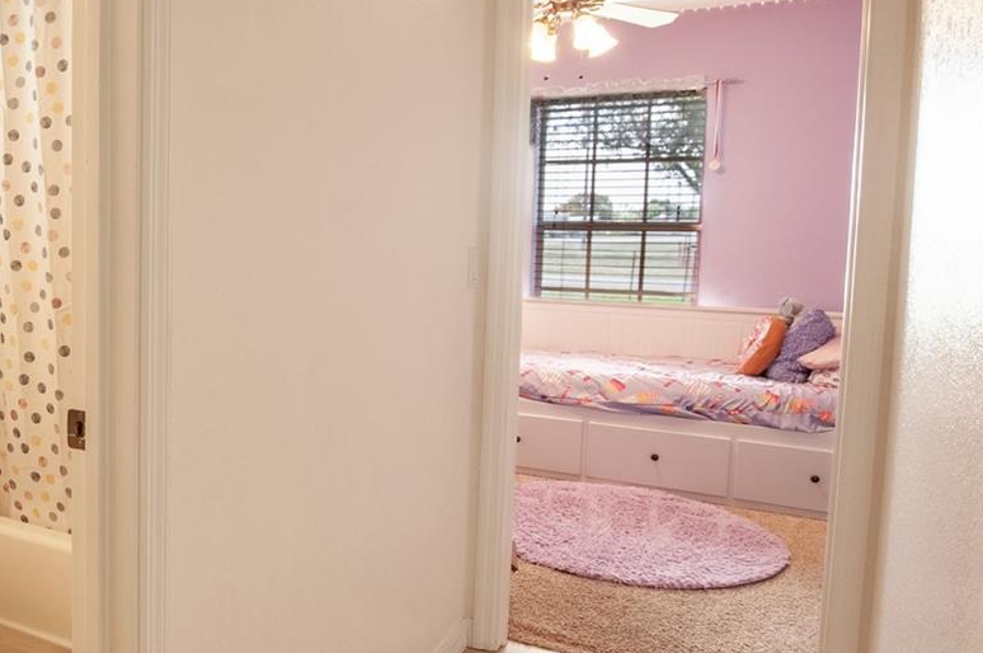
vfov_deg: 42.2
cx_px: 185
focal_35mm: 31
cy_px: 296
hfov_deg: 55.7
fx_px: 845
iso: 400
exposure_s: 1/160
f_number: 9
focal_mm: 10
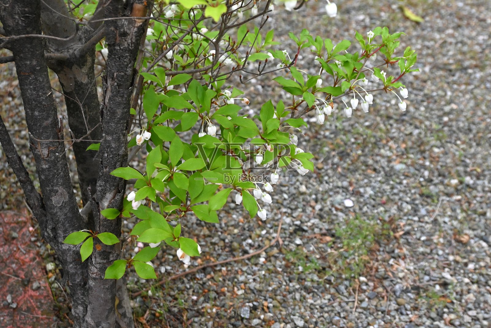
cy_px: 164
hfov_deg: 35.9
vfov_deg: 24.4
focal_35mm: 56
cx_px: 246
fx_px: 757
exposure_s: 1/320
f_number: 8
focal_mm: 37
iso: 400
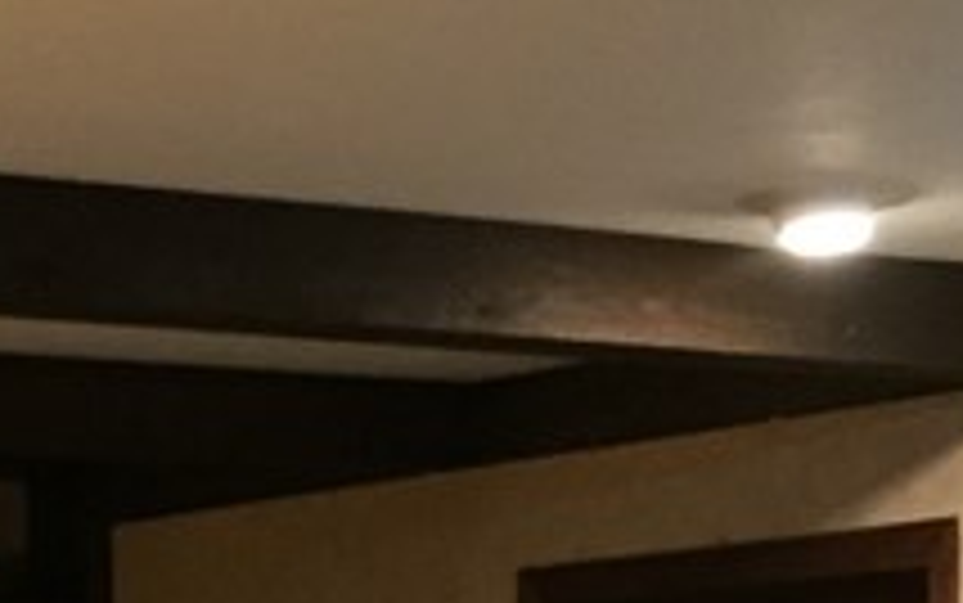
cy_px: 1076
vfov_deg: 8.6
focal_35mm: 147
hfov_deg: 14.0
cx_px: 14
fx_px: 3860
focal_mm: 4.15
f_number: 2.2
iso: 250
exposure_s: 1/20
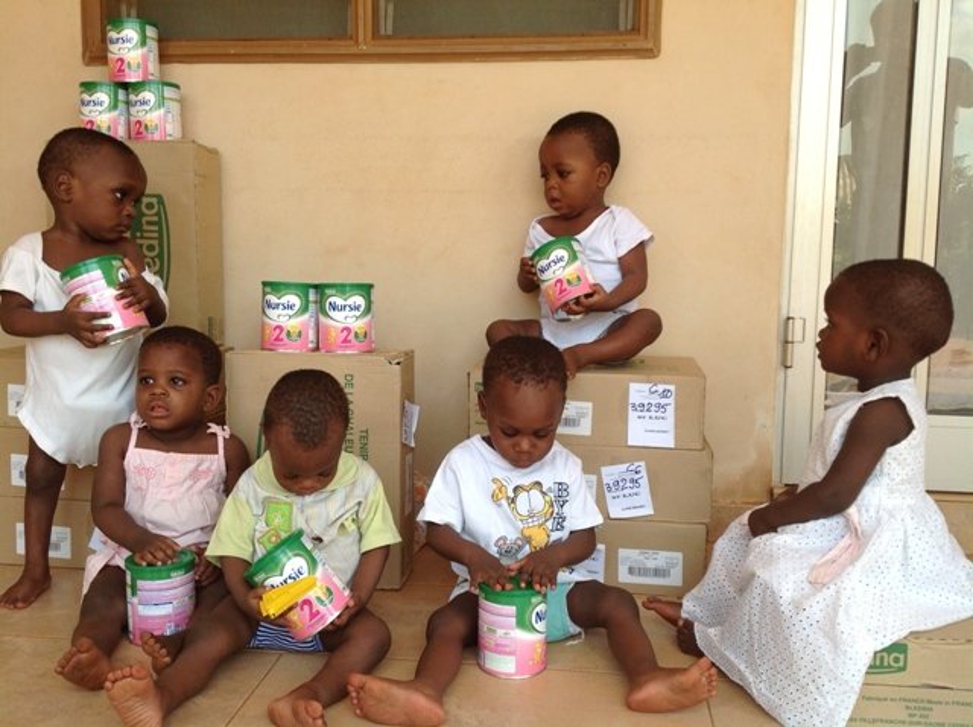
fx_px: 982
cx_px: 486
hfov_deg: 52.7
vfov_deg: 40.6
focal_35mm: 35
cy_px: 364
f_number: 2.4
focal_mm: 4.28
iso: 50
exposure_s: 1/296
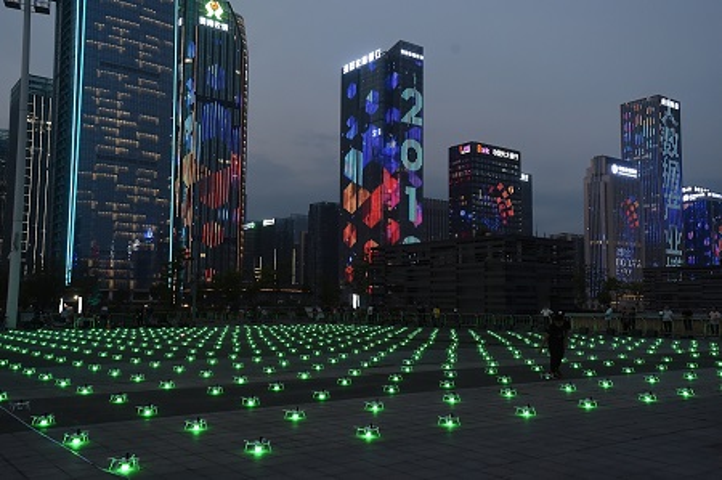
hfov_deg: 54.5
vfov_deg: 37.8
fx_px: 701
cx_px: 361
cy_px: 240
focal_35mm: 35
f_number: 5
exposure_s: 1/100
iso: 1600
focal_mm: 35
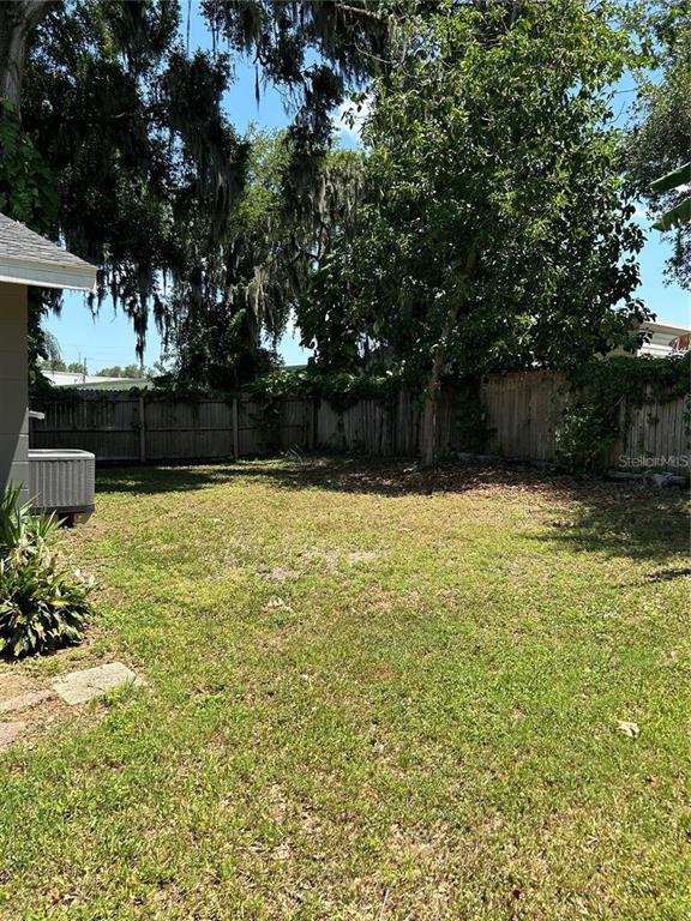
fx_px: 692
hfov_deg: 53.1
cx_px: 346
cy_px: 460
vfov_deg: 67.3
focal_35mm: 26
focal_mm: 5.7
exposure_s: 1/1779
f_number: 1.5
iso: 50
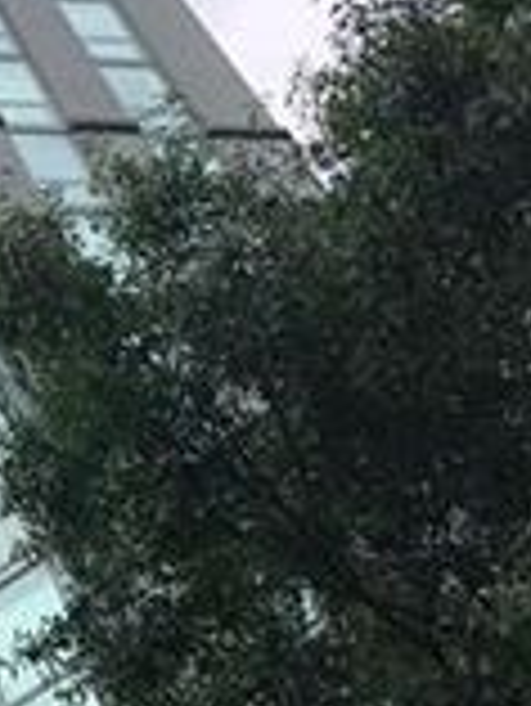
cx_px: -500
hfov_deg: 11.4
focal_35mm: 119
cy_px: 740
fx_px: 2431
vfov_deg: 16.1
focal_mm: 4
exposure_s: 1/704
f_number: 1.8
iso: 20
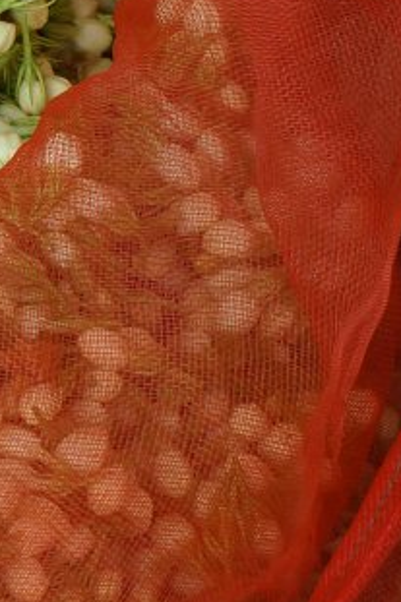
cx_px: -375
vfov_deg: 5.3
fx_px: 6456
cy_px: -60
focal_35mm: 386
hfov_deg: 3.5
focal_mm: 50
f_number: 4
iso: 200
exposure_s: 1/200
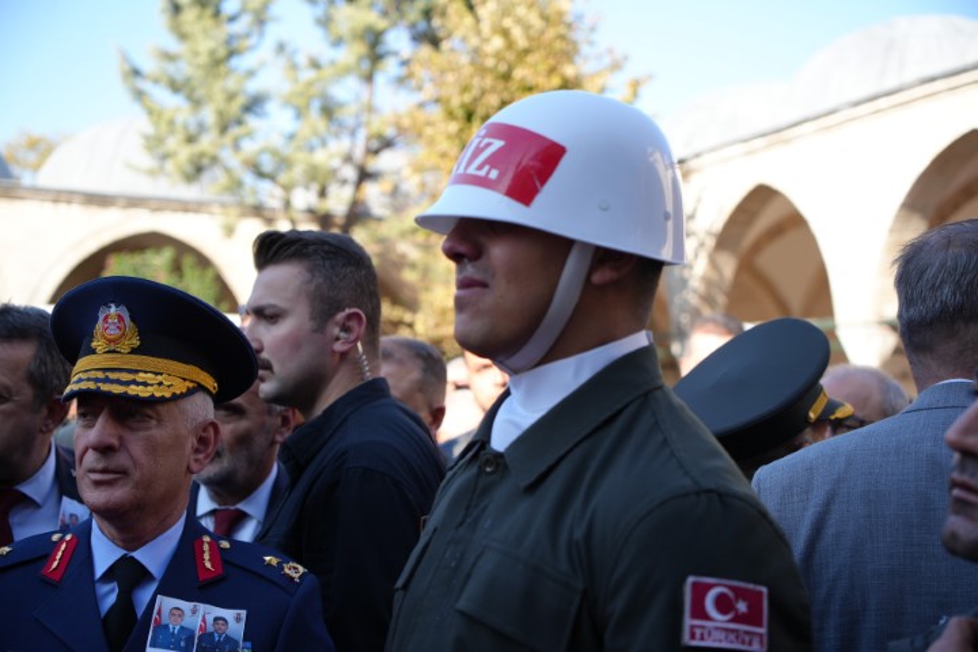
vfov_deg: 25.5
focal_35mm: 53
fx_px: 1440
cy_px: 326
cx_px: 489
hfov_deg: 37.5
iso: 100
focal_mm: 53
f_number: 4.5
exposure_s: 1/250
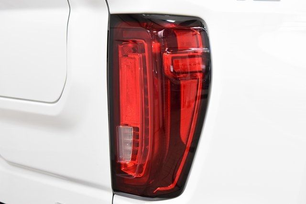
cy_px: 102
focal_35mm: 68
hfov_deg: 29.9
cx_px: 153
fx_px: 574
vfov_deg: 20.2
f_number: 4
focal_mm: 45
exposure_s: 1/60
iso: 1600
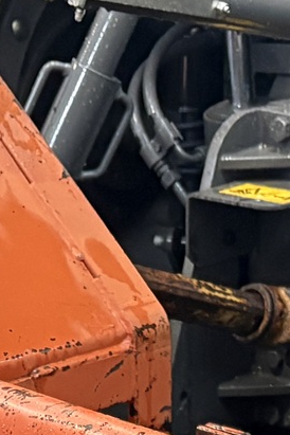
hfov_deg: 8.9
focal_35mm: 154
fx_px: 1861
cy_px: 835
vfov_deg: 12.0
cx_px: 57
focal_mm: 5.96
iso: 400
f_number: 1.6
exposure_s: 1/60
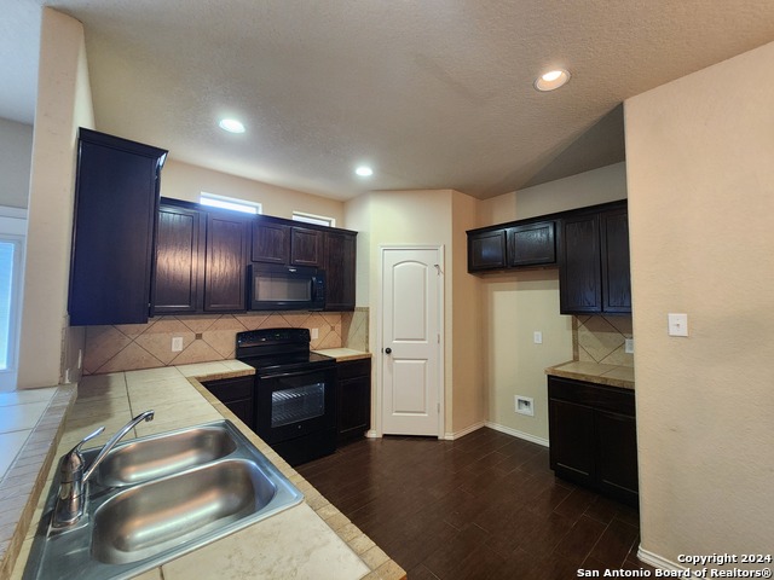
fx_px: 291
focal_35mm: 13
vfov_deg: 89.9
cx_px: 387
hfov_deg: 106.2
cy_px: 290
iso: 320
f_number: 2.2
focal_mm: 2.2
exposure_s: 1/30
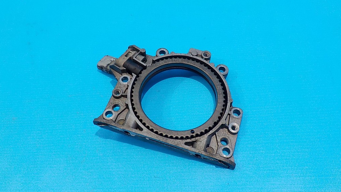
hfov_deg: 59.5
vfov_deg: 35.6
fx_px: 298
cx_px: 171
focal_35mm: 33
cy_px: 89
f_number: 3.3
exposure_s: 1/30
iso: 220
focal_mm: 4.1
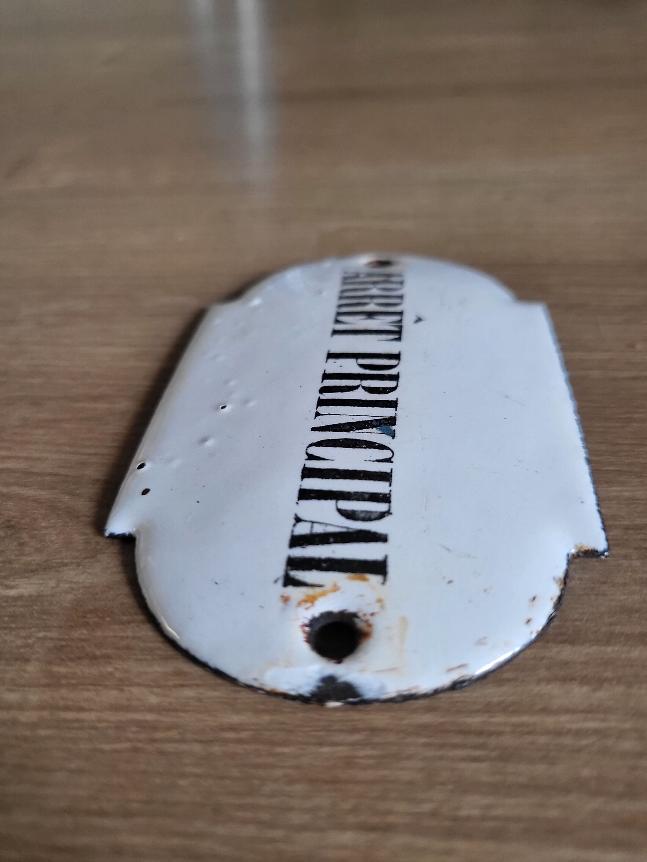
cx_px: 324
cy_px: 431
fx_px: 648
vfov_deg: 67.3
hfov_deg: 53.1
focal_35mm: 26
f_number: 1.8
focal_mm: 4.25
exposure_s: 1/50
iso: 250
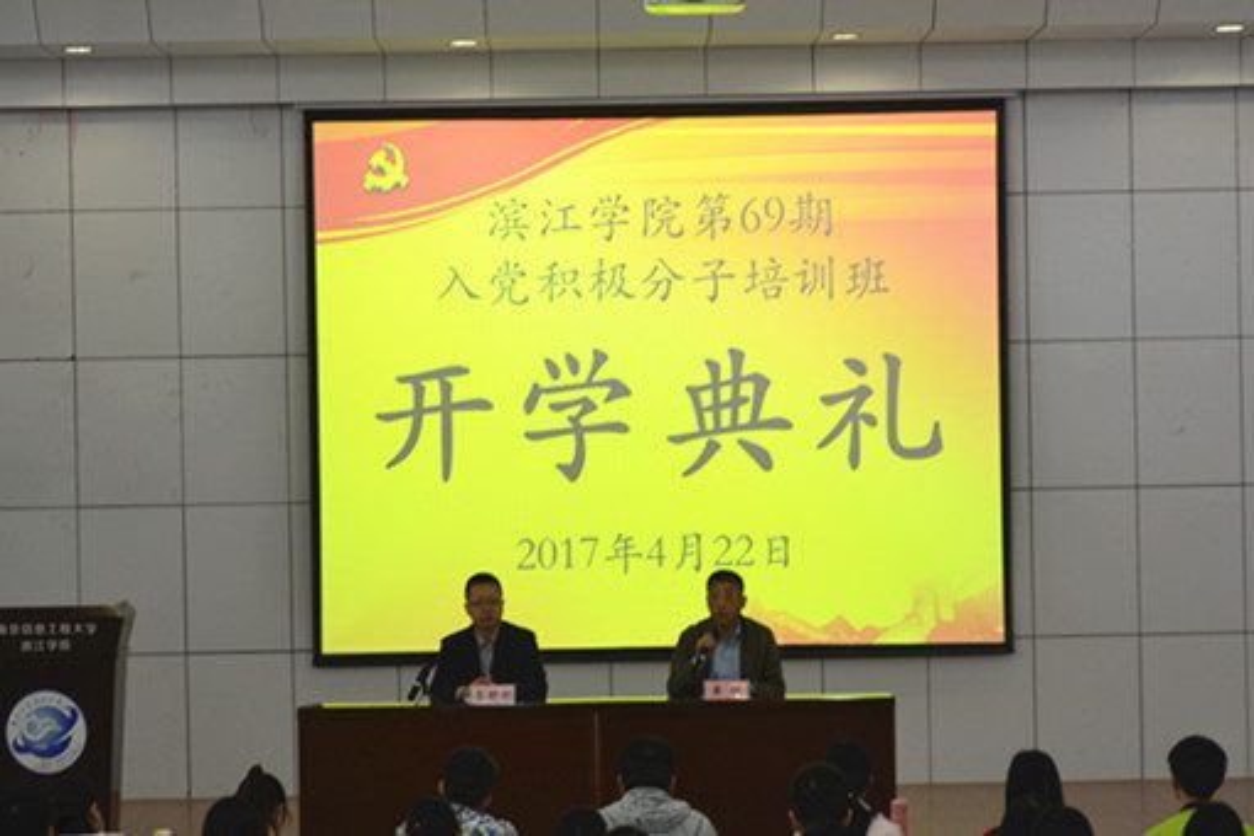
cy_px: 418
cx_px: 627
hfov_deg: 24.6
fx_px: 2874
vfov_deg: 16.6
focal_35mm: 82
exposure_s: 1/20
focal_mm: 55
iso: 400
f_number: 5.6
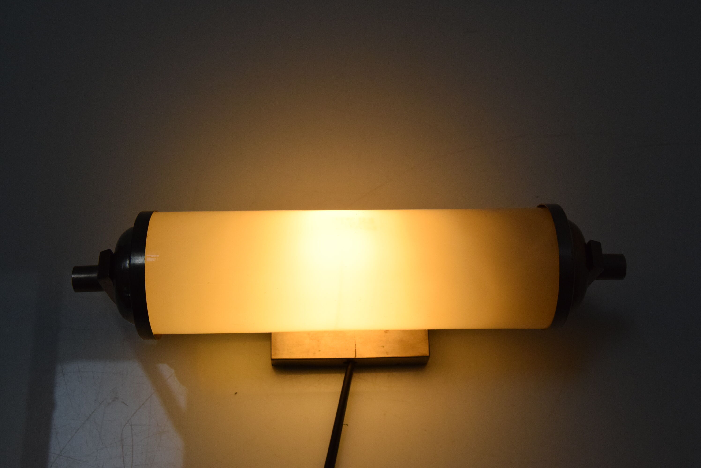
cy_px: 234
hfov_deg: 46.4
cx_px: 350
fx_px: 818
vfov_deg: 31.9
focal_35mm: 42
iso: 1600
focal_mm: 28
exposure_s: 1/400
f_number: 10
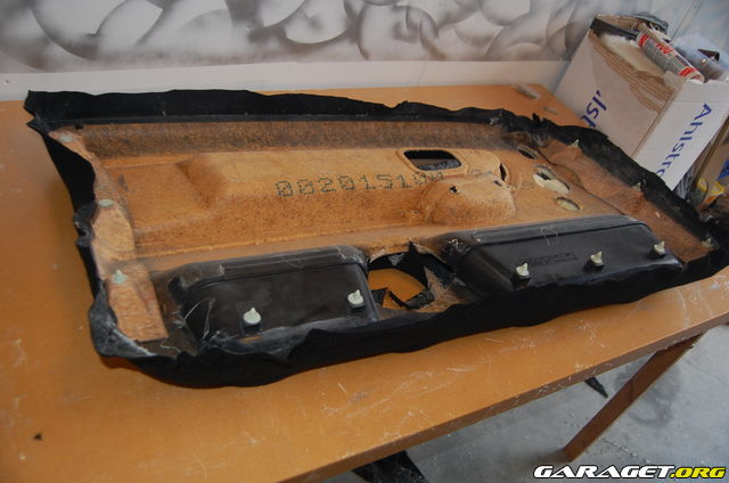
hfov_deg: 64.7
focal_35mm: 28
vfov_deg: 45.5
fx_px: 576
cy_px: 242
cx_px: 364
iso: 400
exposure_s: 1/60
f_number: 3.5
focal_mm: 19
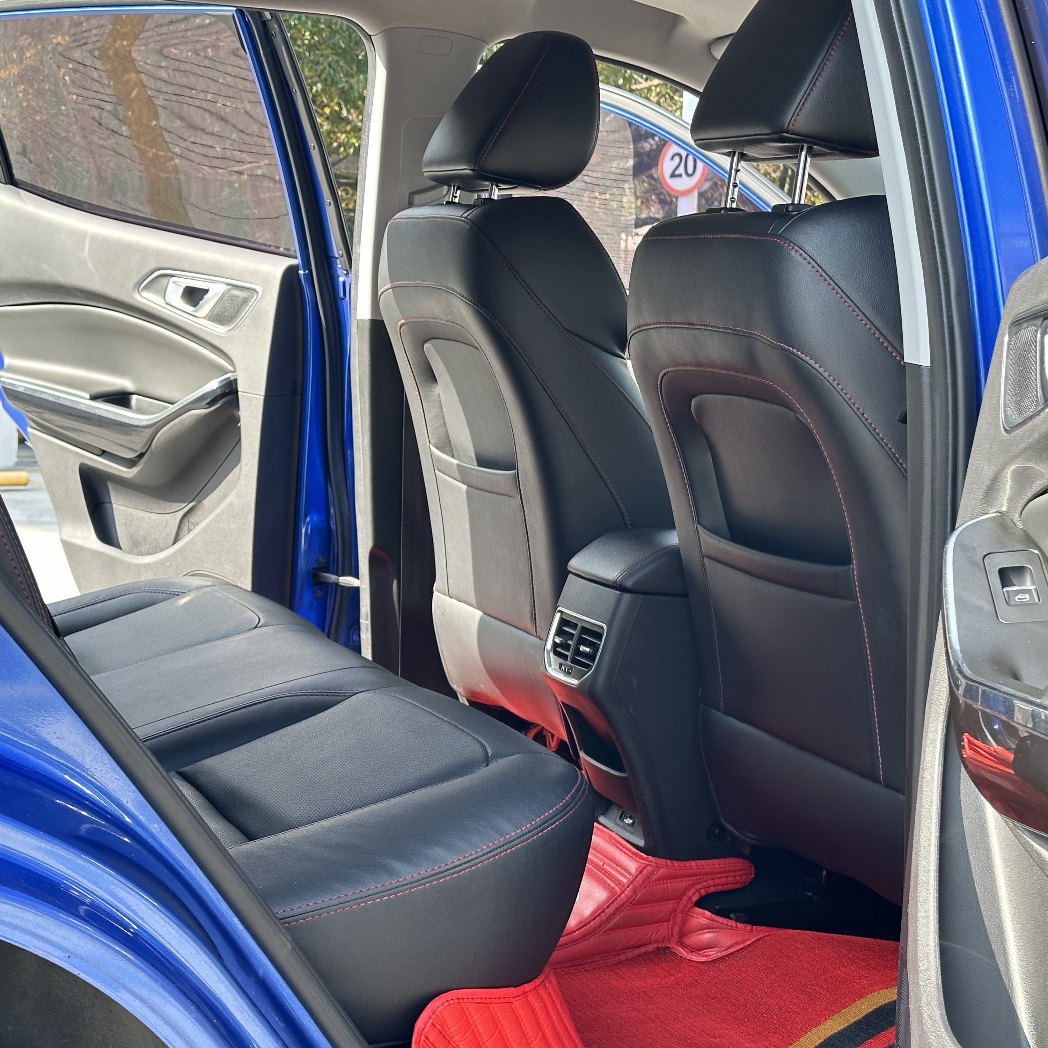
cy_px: 526
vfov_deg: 30.0
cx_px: 547
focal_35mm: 57
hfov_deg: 30.0
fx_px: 1952
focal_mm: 6.86
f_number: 1.78
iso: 64
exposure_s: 1/279
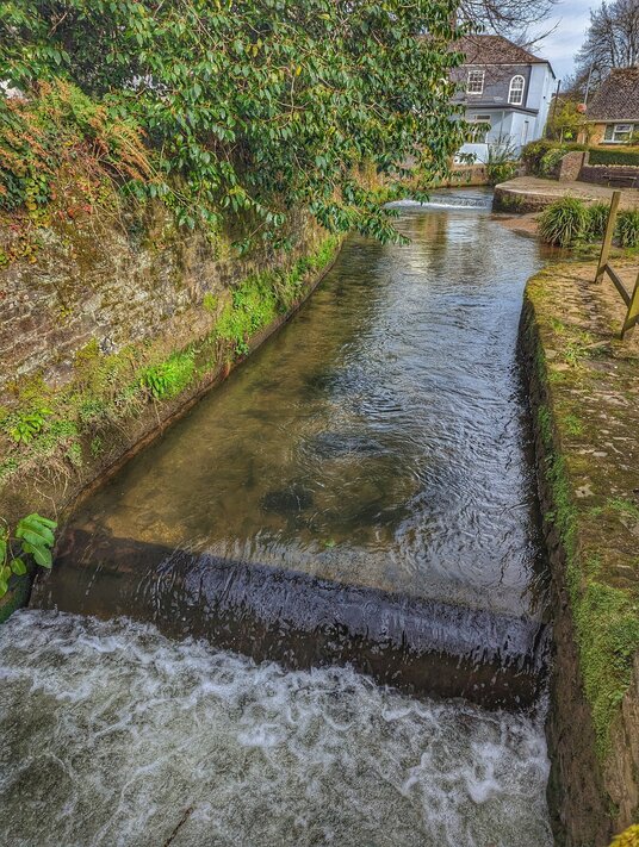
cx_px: 320
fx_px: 589
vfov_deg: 71.5
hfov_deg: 57.0
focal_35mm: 24
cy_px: 424
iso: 39
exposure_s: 1/643
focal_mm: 6.81
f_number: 1.85
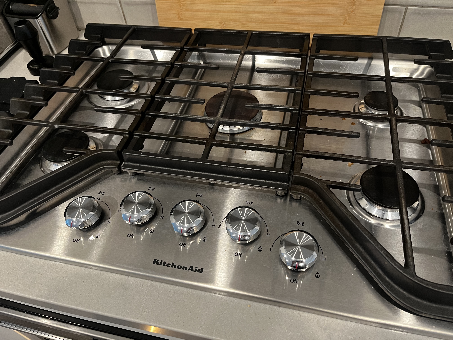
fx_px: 340
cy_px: 170
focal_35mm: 26
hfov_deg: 67.3
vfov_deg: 53.1
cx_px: 226
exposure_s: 1/60
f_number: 1.6
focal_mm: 5.1
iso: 320
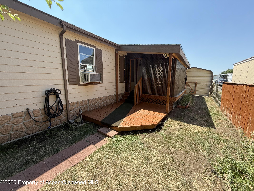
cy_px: 96
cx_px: 127
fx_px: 103
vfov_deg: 85.7
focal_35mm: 14
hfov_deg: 102.1
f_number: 2.2
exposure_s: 1/498
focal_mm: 2.22
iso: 64
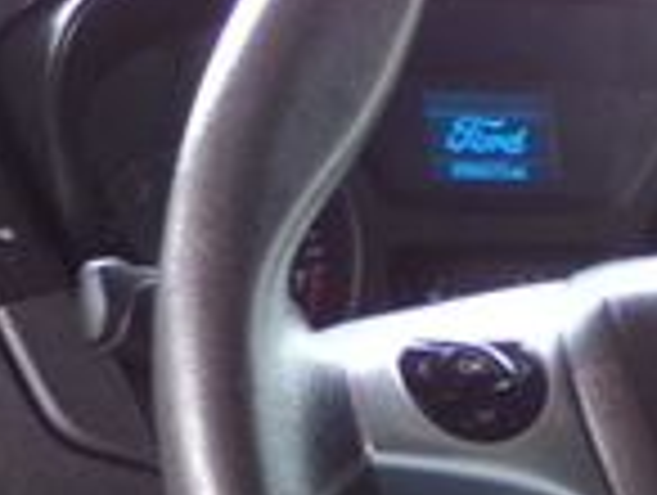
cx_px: 639
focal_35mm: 105
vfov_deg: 13.3
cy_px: 765
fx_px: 1996
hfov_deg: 18.3
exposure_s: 1/25
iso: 200
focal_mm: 4.3
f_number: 3.7
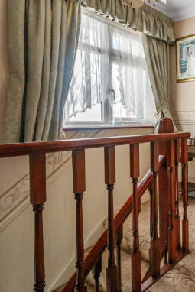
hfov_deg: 39.2
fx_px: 195
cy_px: 129
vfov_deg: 73.4
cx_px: 232
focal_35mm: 24
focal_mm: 14
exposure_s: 1/125
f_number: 7.1
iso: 320
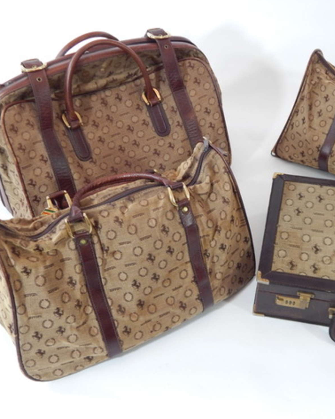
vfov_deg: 49.1
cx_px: 232
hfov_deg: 39.5
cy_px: 211
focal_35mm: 37
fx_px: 458
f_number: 3.2
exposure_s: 1/30
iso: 250
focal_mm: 5.1
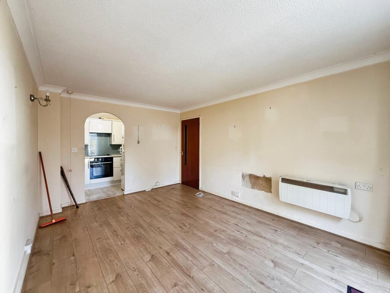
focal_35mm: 14
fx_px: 158
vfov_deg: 85.7
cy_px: 146
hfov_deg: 102.1
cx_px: 195
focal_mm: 2.22
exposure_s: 1/99
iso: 250
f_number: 2.2
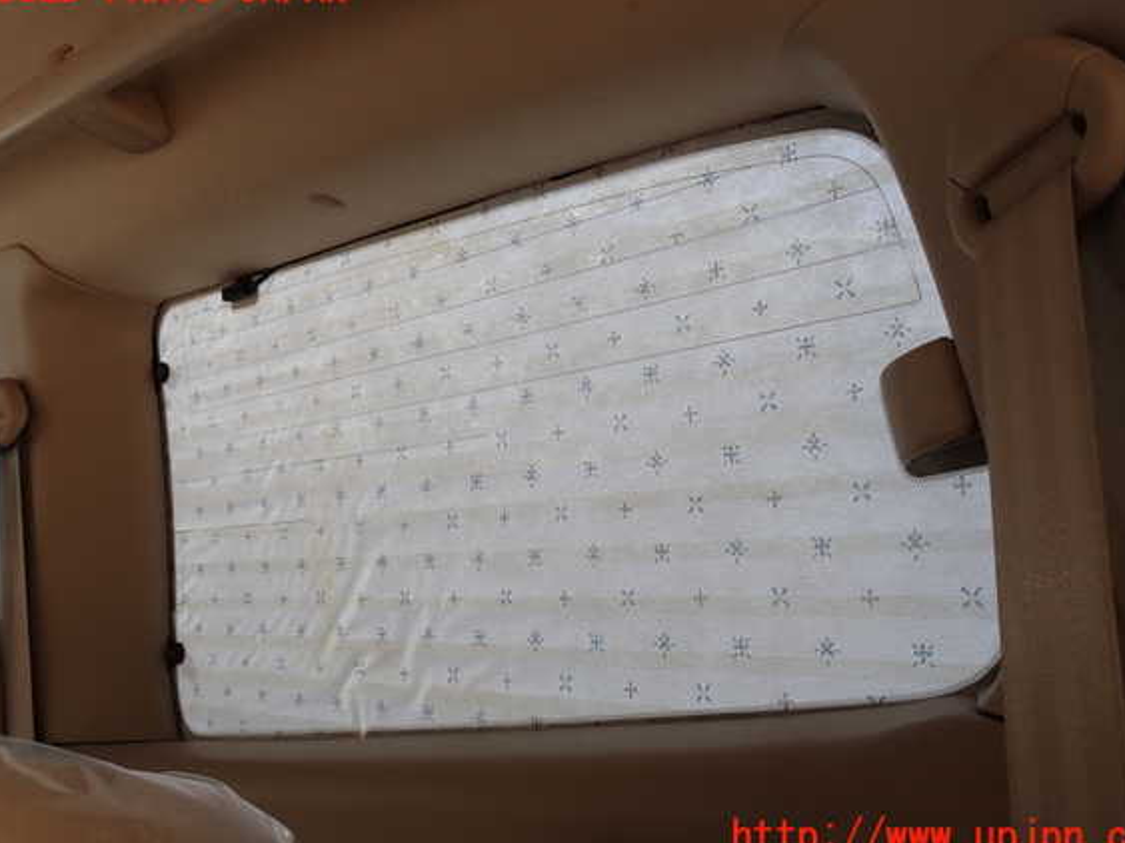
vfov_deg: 44.1
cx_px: 583
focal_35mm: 32
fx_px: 1040
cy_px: 414
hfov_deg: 56.8
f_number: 3.2
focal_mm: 5.4
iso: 100
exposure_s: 1/125
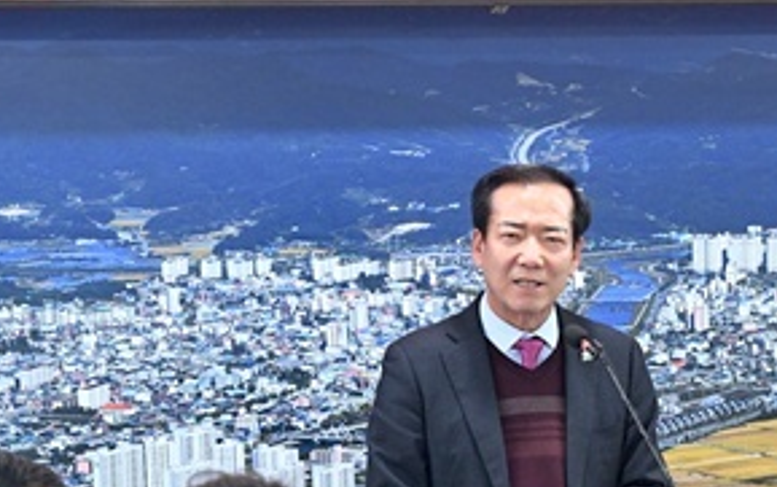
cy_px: 332
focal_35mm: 230
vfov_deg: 5.7
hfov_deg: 9.1
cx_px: 473
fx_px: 4873
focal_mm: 102
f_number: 5
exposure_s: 1/125
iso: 3200
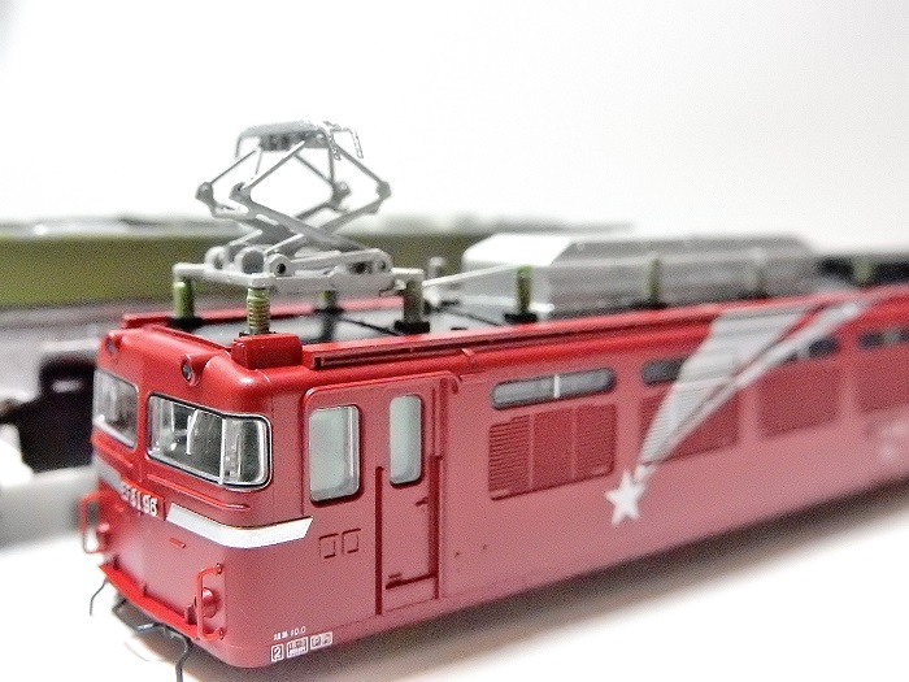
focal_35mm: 43
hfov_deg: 43.9
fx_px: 1129
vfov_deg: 33.6
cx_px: 454
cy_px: 341
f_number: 4.2
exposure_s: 1/100
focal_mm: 7.6
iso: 3200
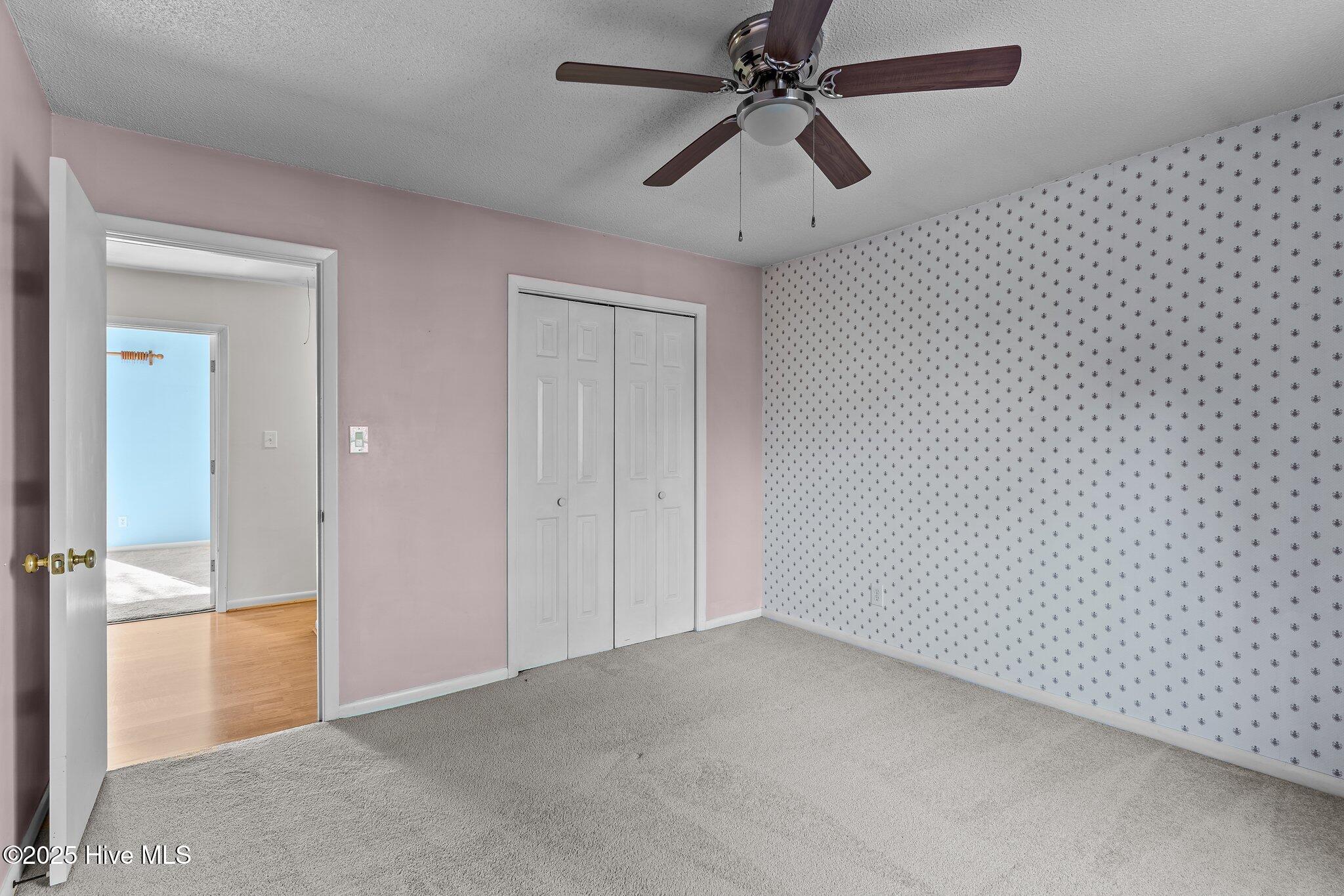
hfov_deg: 93.3
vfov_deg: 70.4
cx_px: 672
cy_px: 448
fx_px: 635
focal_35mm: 17
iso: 125
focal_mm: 17
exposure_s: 4
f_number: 7.1
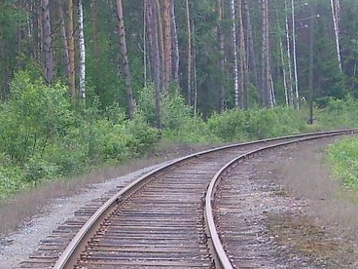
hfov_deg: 14.3
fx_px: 1427
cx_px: 224
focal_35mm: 138
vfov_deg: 10.7
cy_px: 261
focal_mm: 5.7
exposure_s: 1/200
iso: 80
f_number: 2.9
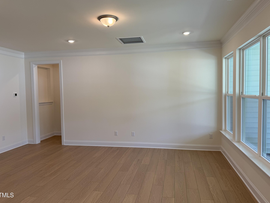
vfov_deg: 54.9
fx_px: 195
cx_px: 138
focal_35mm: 25
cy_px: 99
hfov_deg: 69.4
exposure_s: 1/237
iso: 100
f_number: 1.78
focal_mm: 6.76
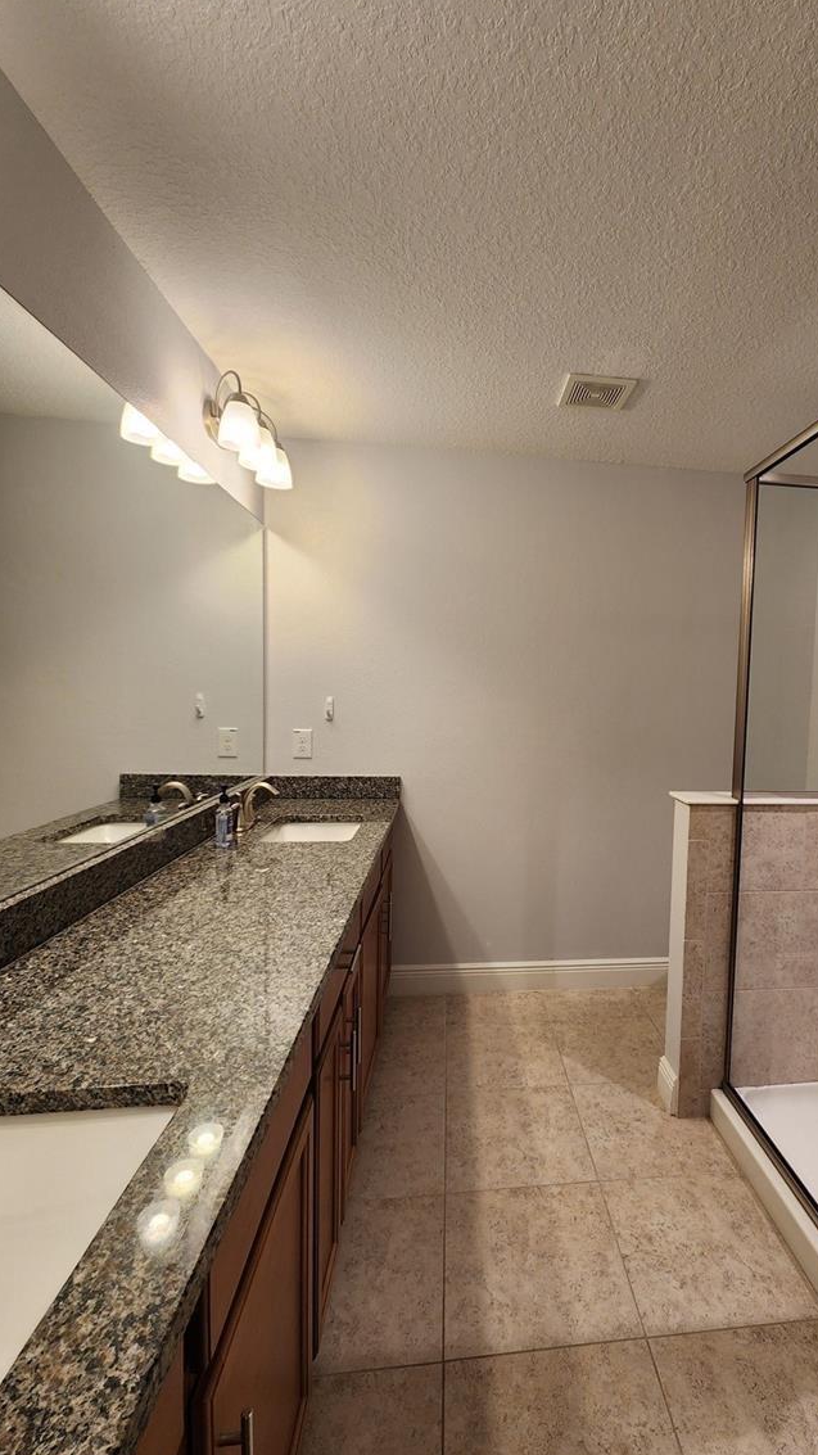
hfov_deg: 68.9
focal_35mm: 15
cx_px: 530
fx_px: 579
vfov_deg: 103.0
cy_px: 737
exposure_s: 1/60
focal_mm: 2.2
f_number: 2.2
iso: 100
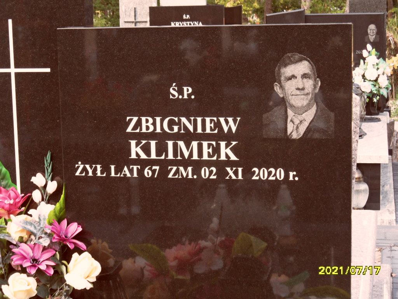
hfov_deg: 24.4
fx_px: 920
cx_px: 199
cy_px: 150
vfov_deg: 18.4
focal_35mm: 80
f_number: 4.2
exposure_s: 1/45
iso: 100
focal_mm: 13.2
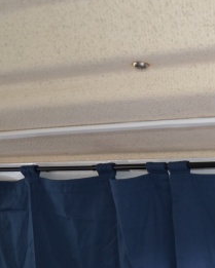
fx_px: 342
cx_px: 263
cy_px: 237
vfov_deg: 40.0
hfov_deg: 29.6
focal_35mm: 43
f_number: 3.5
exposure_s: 1/100
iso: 400
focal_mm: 10
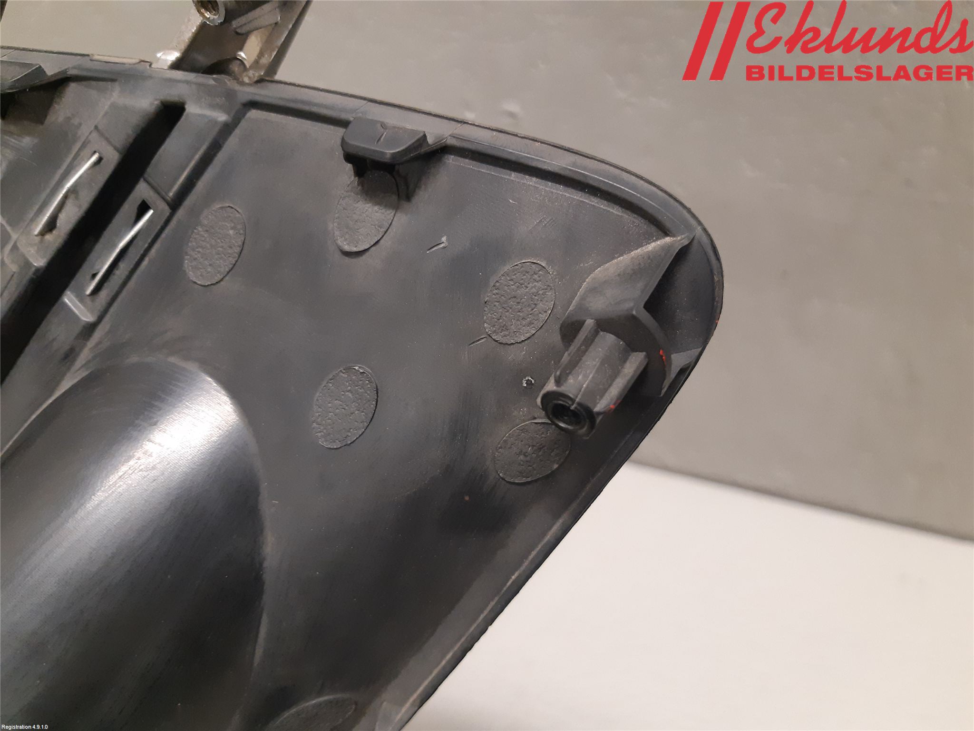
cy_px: 366
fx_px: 732
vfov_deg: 53.1
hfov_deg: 67.3
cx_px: 487
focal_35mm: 26
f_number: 1.7
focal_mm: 3.93
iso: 250
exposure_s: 1/50
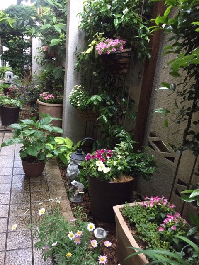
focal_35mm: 29
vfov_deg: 61.7
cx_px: 100
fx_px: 222
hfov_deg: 48.2
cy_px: 132
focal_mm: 4.15
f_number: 2.2
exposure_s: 1/30
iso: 200
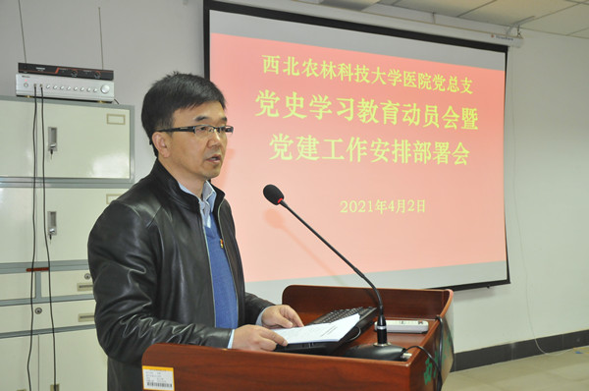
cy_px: 196
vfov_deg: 36.8
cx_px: 294
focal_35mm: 36
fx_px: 588
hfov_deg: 53.2
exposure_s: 1/50
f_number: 5
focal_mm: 24
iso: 1000
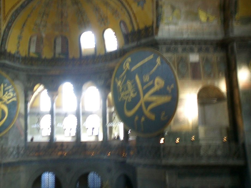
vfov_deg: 28.4
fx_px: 370
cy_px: 69
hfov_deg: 37.0
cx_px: 80
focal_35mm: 51
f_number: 3.5
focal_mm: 5.6
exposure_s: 1/2.5
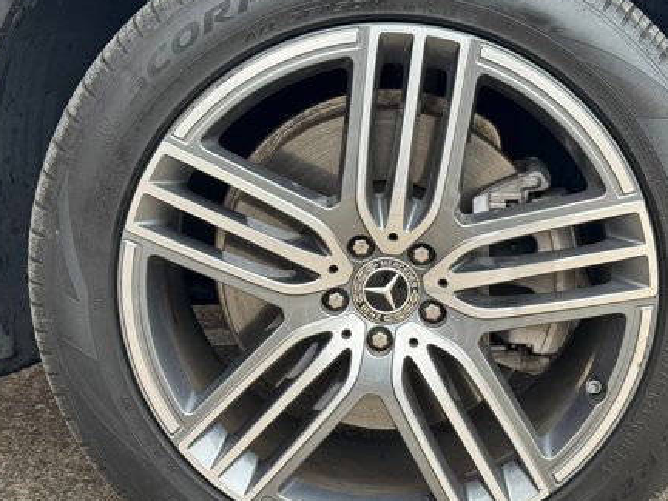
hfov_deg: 27.4
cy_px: 261
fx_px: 1370
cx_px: 353
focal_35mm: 71
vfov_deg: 20.7
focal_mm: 6.76
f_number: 1.78
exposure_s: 1/60
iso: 100
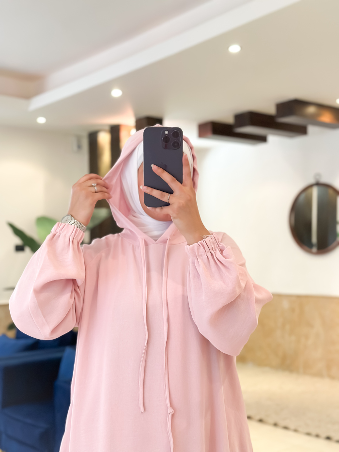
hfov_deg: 30.3
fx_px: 627
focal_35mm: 48
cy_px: 226
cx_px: 170
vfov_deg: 39.7
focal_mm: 6.86
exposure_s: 1/100
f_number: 1.8
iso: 250
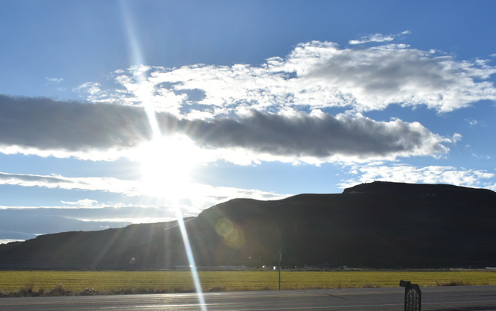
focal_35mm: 43
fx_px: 582
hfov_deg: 46.2
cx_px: 242
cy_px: 252
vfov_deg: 29.2
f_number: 11
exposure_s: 1/500
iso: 200
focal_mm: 18
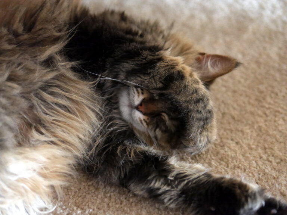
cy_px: 108
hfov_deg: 38.2
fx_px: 415
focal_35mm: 50
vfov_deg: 29.1
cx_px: 144
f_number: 1.4
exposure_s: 1/60
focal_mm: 25
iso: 3200
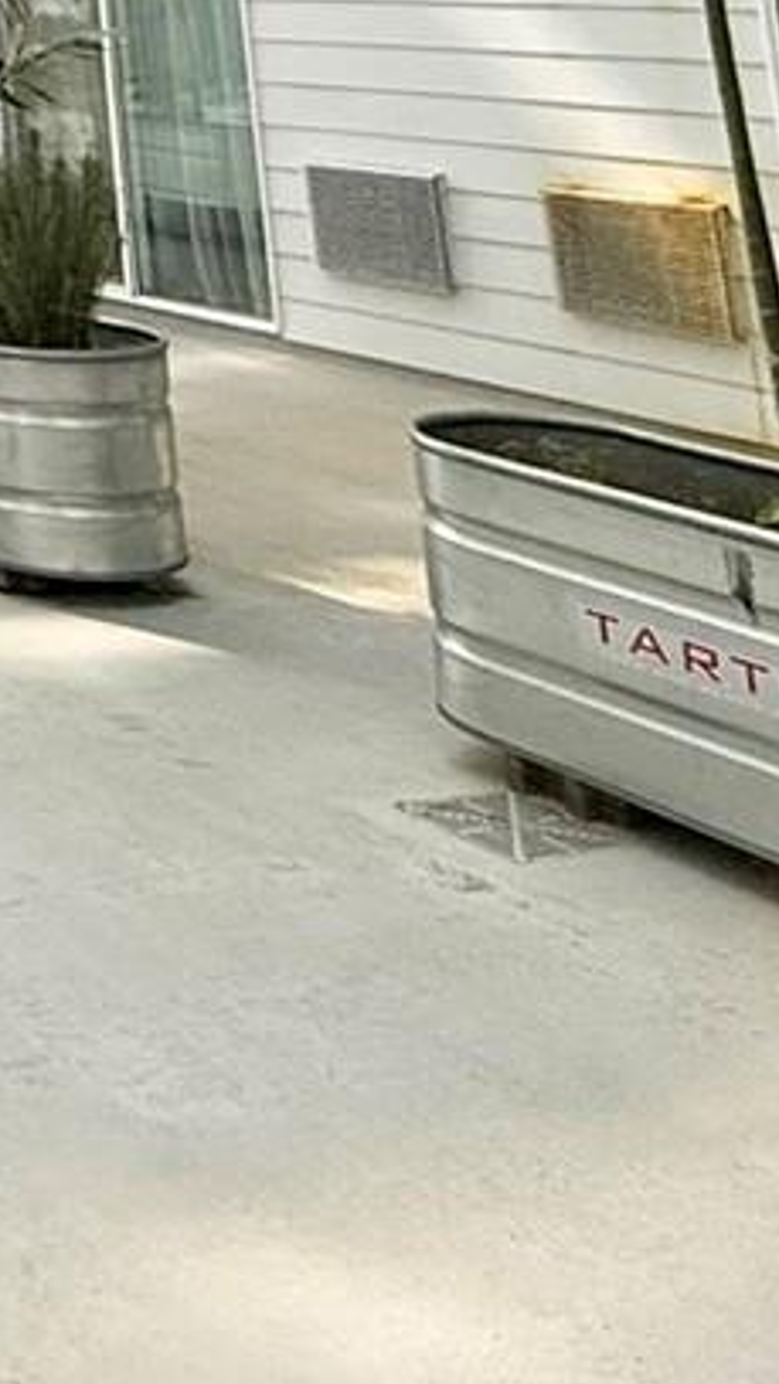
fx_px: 2203
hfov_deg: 15.4
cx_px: -850
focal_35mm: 60
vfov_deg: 28.1
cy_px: -466
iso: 50
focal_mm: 2.22
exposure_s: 1/3663
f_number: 2.2
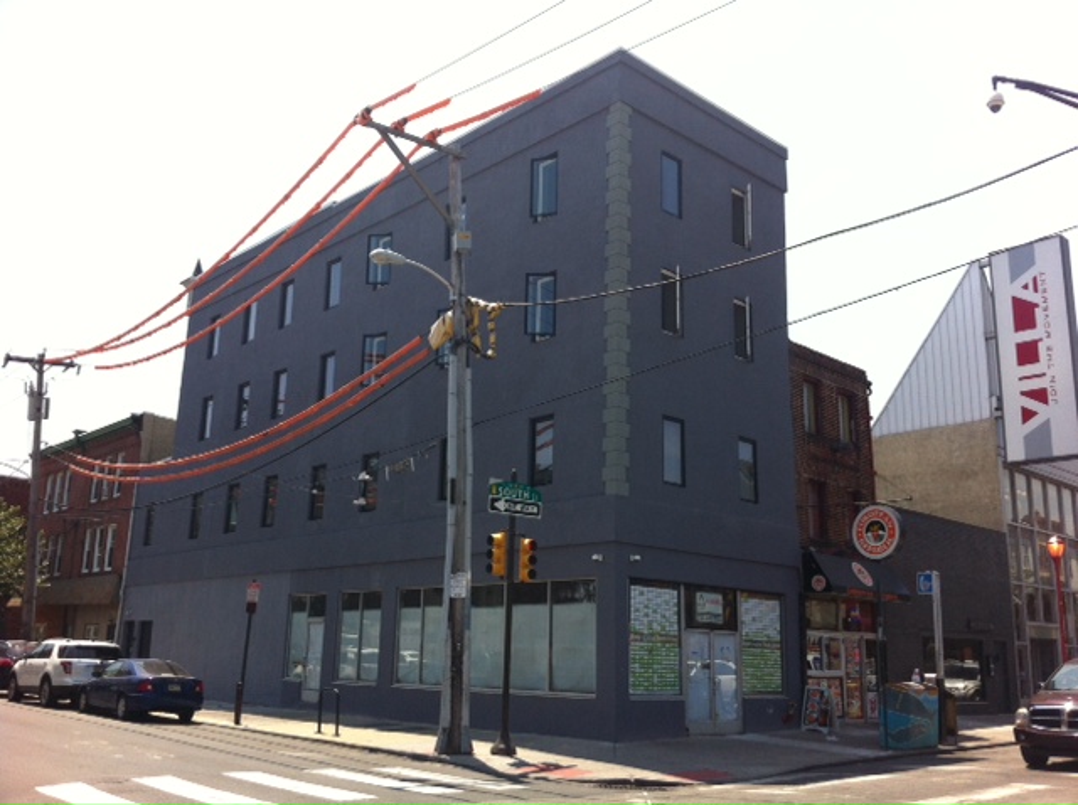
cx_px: 539
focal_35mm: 35
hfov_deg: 52.7
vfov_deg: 40.6
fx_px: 1088
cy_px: 402
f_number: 2.8
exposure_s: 1/1005
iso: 80
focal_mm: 3.85
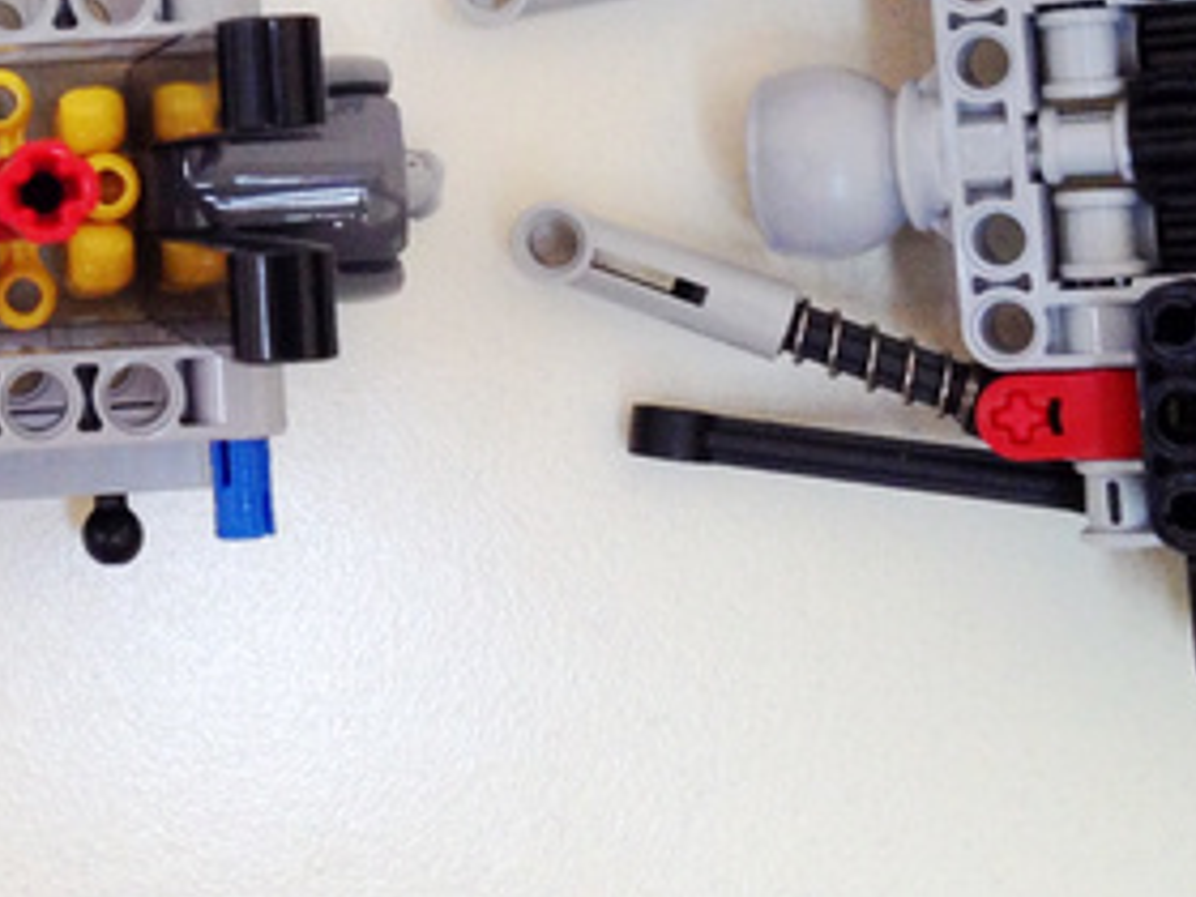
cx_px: -43
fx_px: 3455
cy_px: 45
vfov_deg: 14.6
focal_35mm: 100
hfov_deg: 19.0
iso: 80
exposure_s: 1/20
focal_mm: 4.28
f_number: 2.4
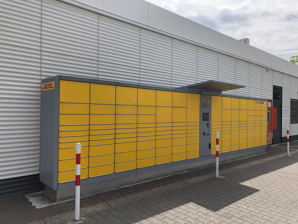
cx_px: 149
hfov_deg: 63.4
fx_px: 241
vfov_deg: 49.7
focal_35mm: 28
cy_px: 112
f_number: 1.8
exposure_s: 1/1779
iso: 20
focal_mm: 4
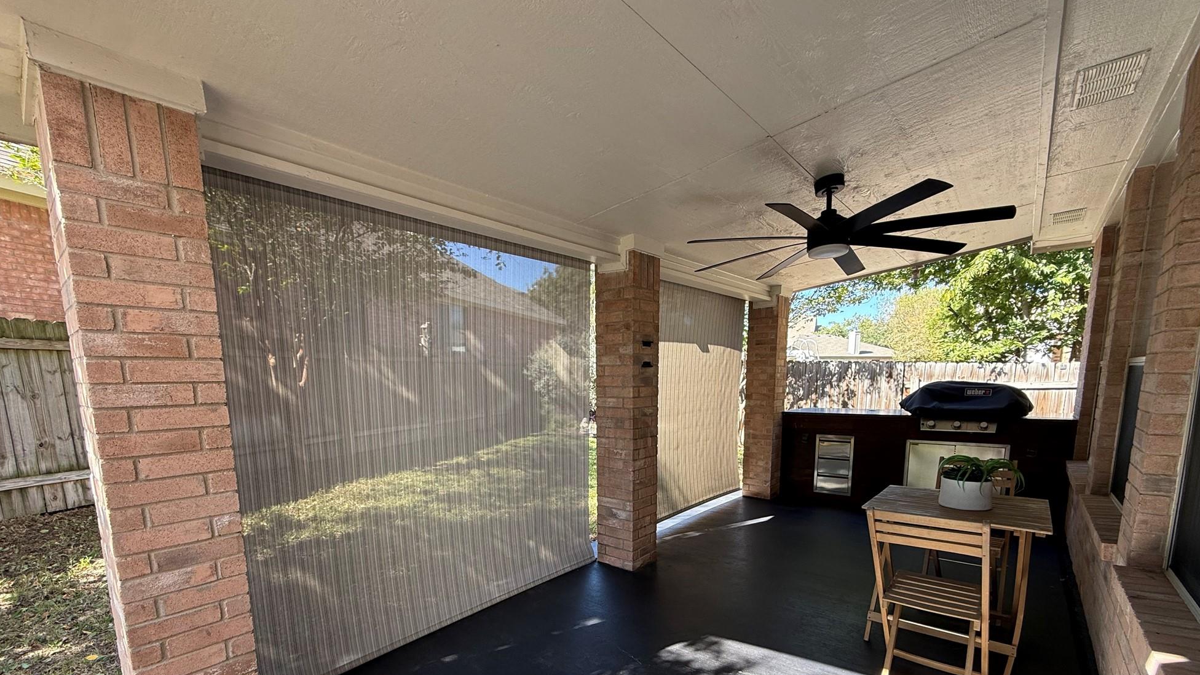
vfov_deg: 65.4
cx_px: 585
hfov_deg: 99.4
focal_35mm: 16
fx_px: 509
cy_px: 448
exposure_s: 1/148
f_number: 2.2
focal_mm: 2.22
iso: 64
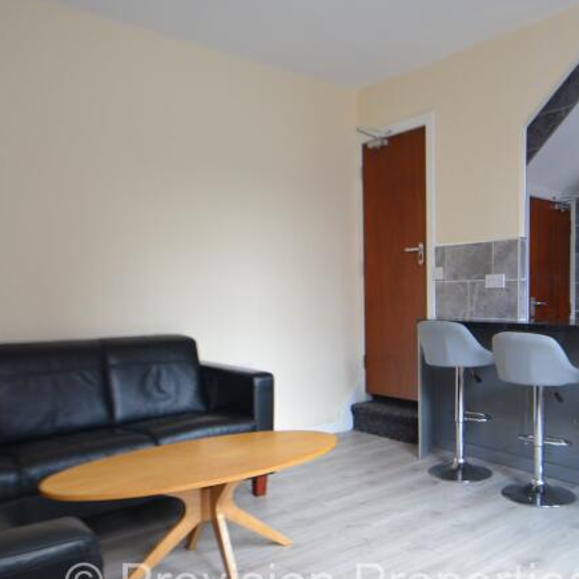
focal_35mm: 30
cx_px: 421
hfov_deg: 52.1
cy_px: 346
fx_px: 568
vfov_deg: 53.7
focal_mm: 10
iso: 500
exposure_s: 1/60
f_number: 4
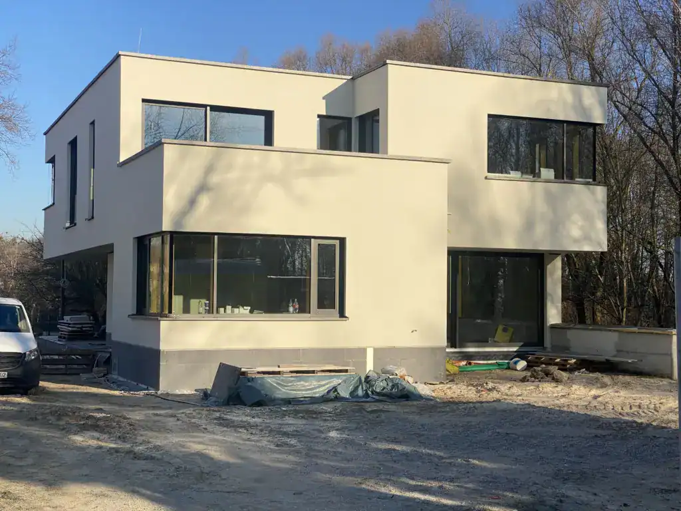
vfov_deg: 28.0
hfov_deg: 36.8
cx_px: 340
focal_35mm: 52
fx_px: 1023
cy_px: 256
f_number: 2
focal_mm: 6
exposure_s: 1/1497
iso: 20
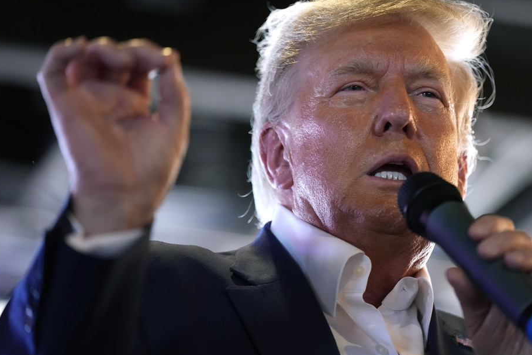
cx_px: 291
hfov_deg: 10.4
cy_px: 165
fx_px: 2926
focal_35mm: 198
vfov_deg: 6.9
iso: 3200
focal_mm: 176
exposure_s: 1/200
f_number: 2.8
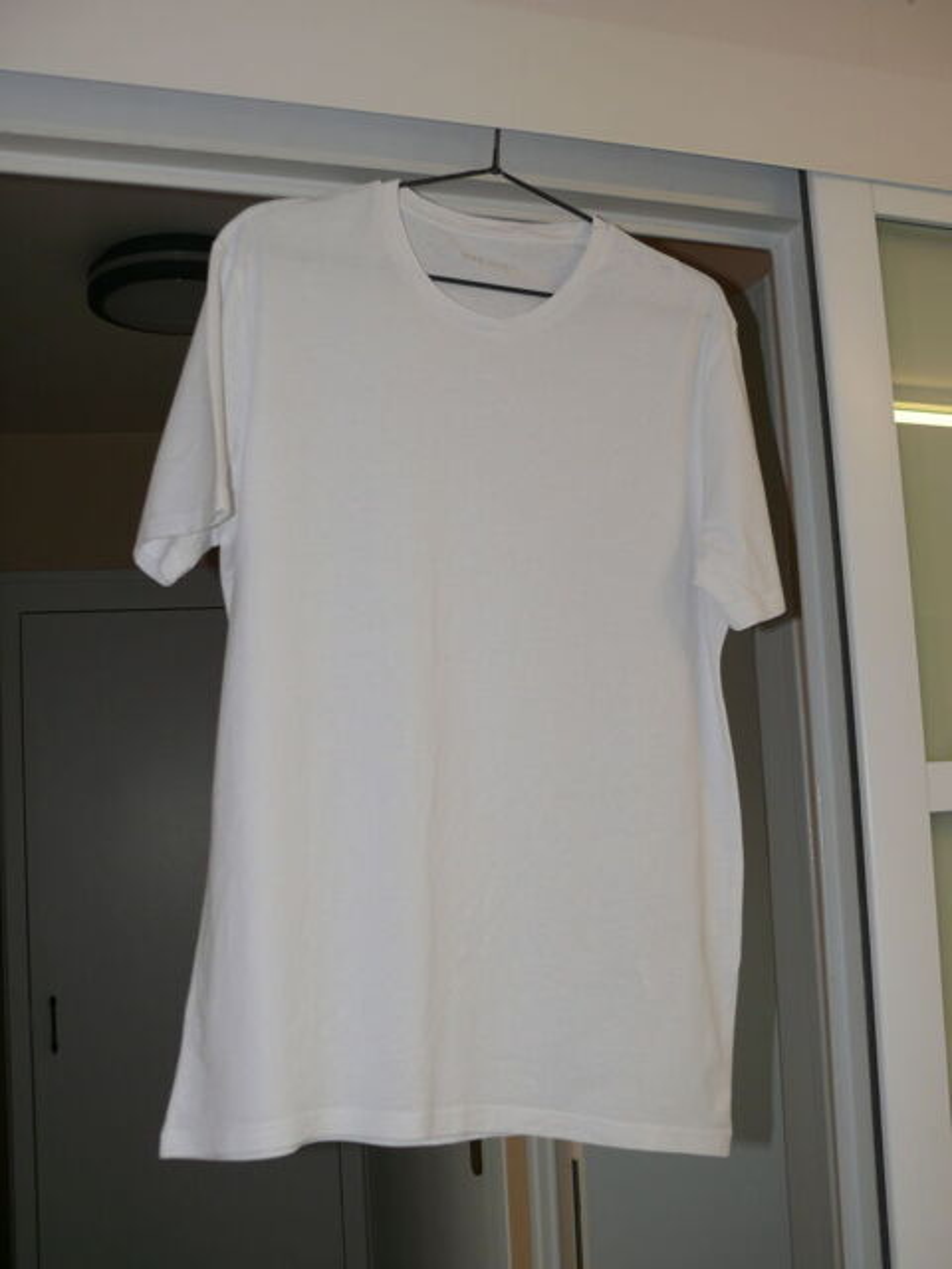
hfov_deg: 36.8
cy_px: 634
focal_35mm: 39
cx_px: 476
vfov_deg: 47.9
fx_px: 1430
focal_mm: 8.1
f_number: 2.8
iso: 100
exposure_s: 1/30
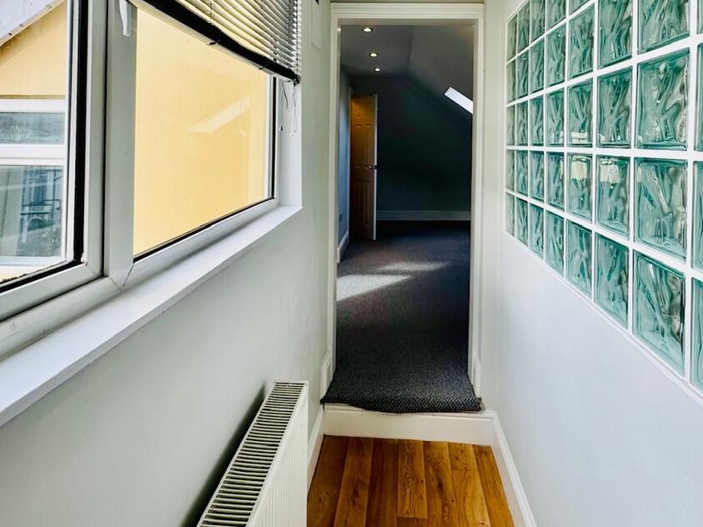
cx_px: 420
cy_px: 257
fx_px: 345
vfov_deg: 74.7
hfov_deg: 89.9
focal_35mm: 17
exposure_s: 1/185
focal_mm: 2.22
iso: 40
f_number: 2.2
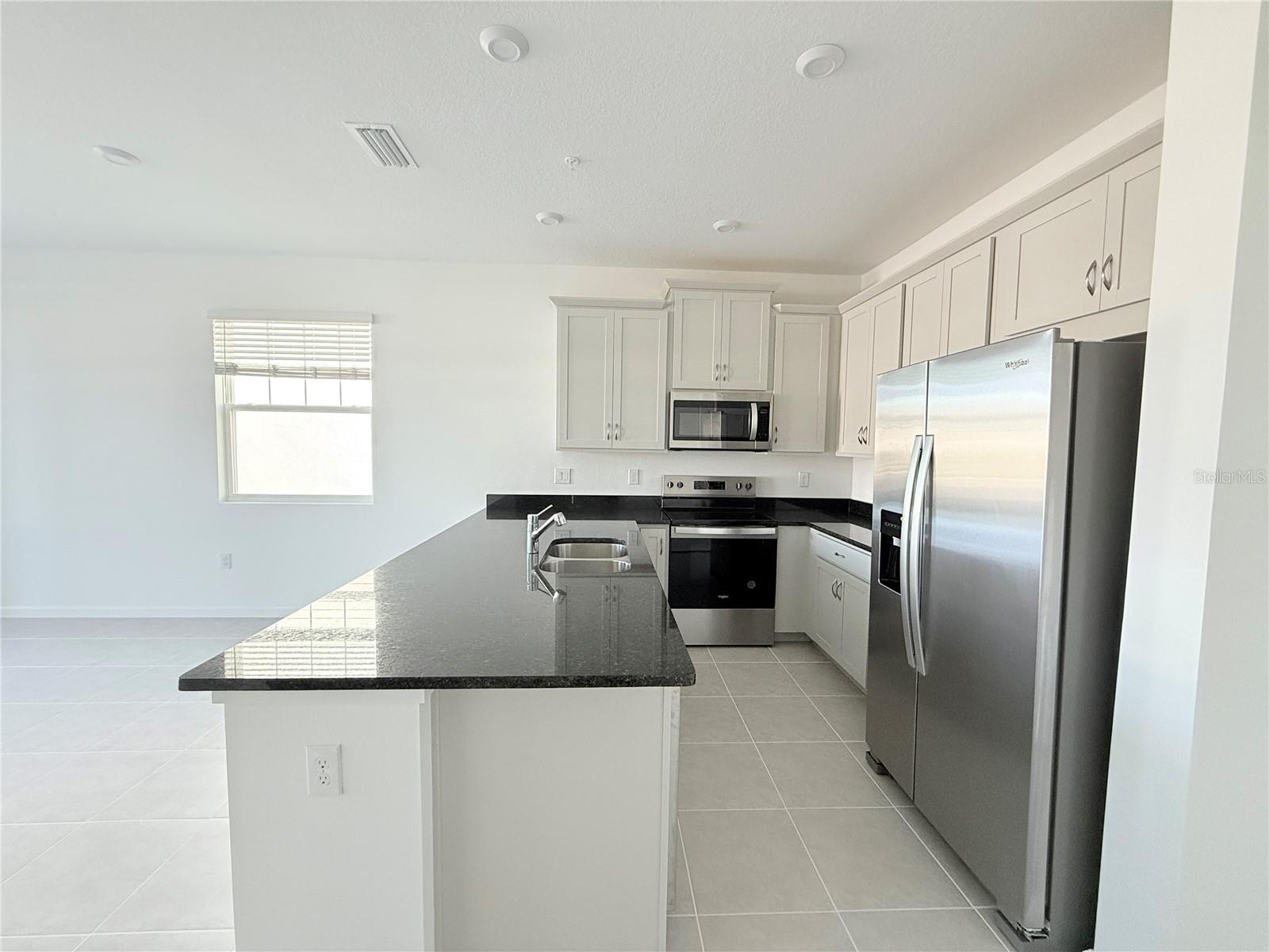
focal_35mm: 14
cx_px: 634
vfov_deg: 85.7
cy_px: 476
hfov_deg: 102.1
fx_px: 513
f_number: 2.2
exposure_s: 1/99
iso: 160
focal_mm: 2.22
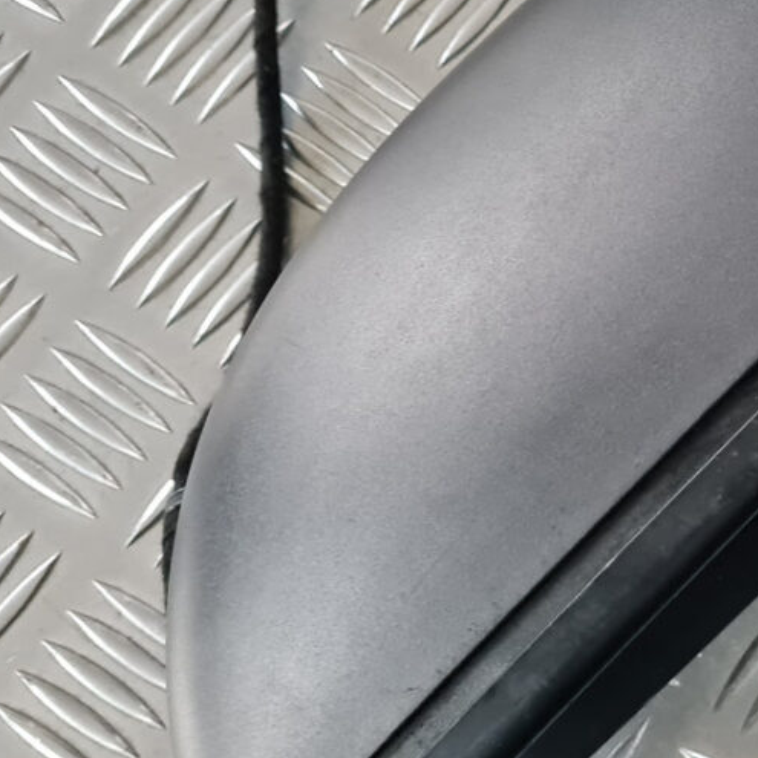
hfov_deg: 24.2
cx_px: 894
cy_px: 205
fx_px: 1610
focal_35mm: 65
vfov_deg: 26.2
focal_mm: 5.4
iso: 800
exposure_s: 1/50
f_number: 1.8
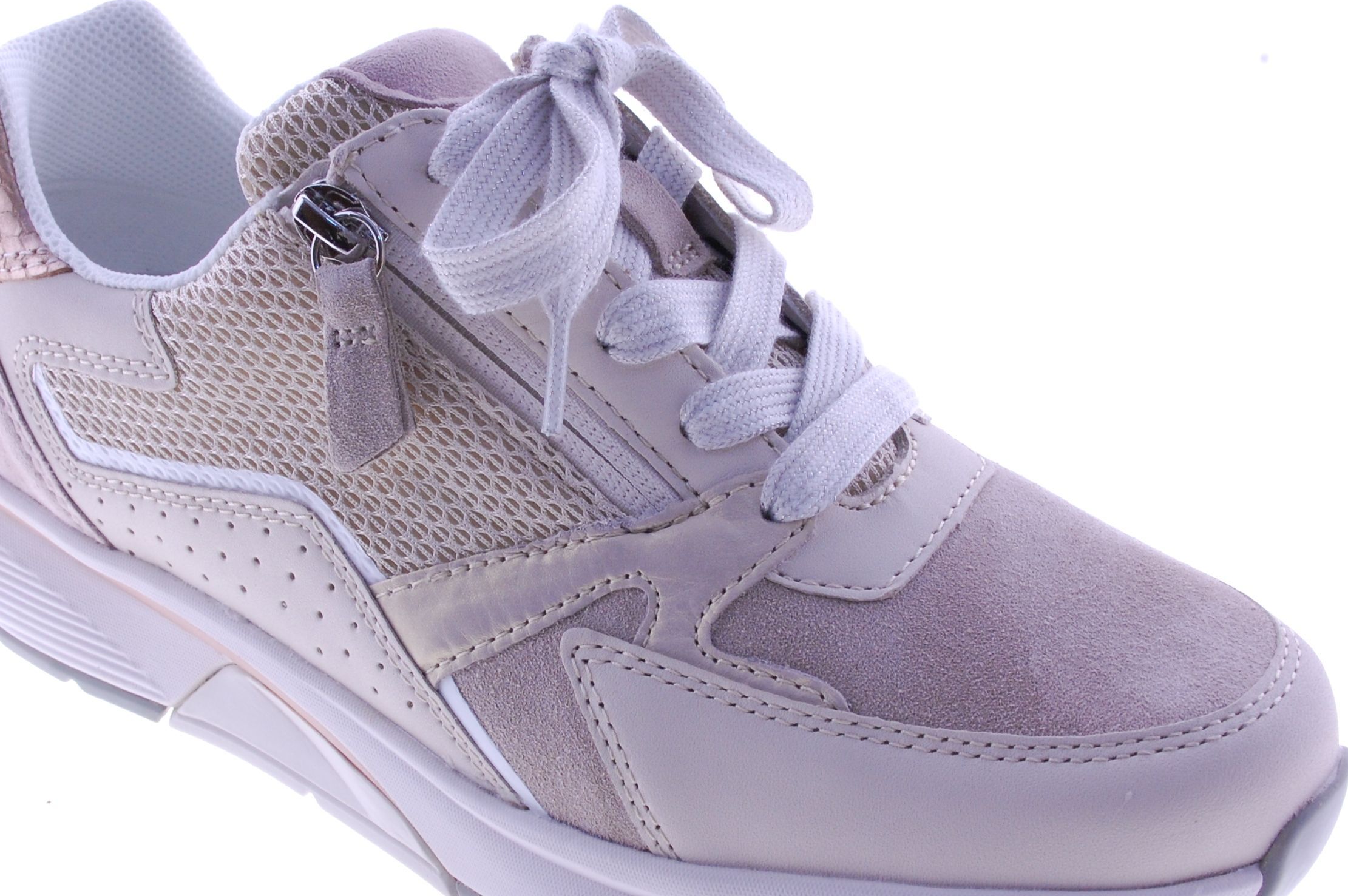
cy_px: 493
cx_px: 563
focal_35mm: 65
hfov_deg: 30.9
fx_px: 2432
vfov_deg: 20.9
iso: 800
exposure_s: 1/30
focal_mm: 32
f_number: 13
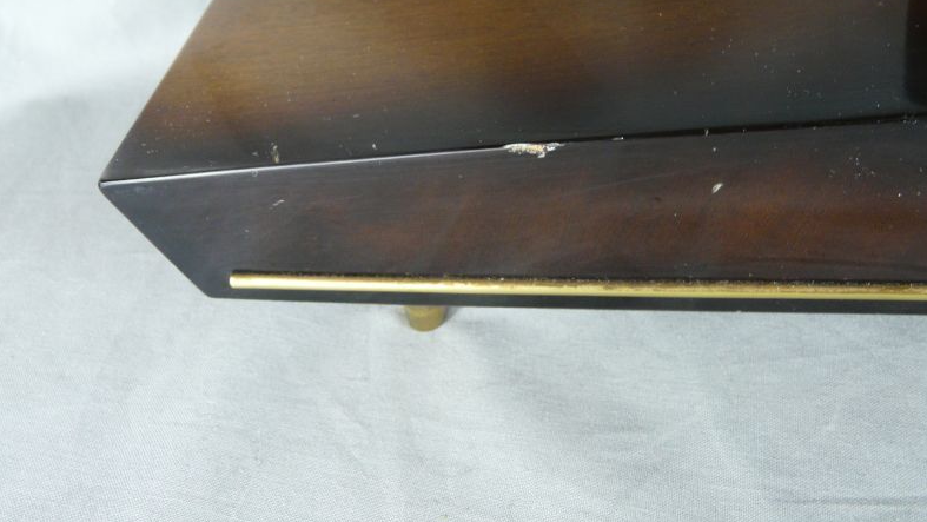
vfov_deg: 37.5
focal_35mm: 31
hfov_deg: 62.6
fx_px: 762
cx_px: 466
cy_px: 191
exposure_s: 1/30
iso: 200
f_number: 2.8
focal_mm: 4.6
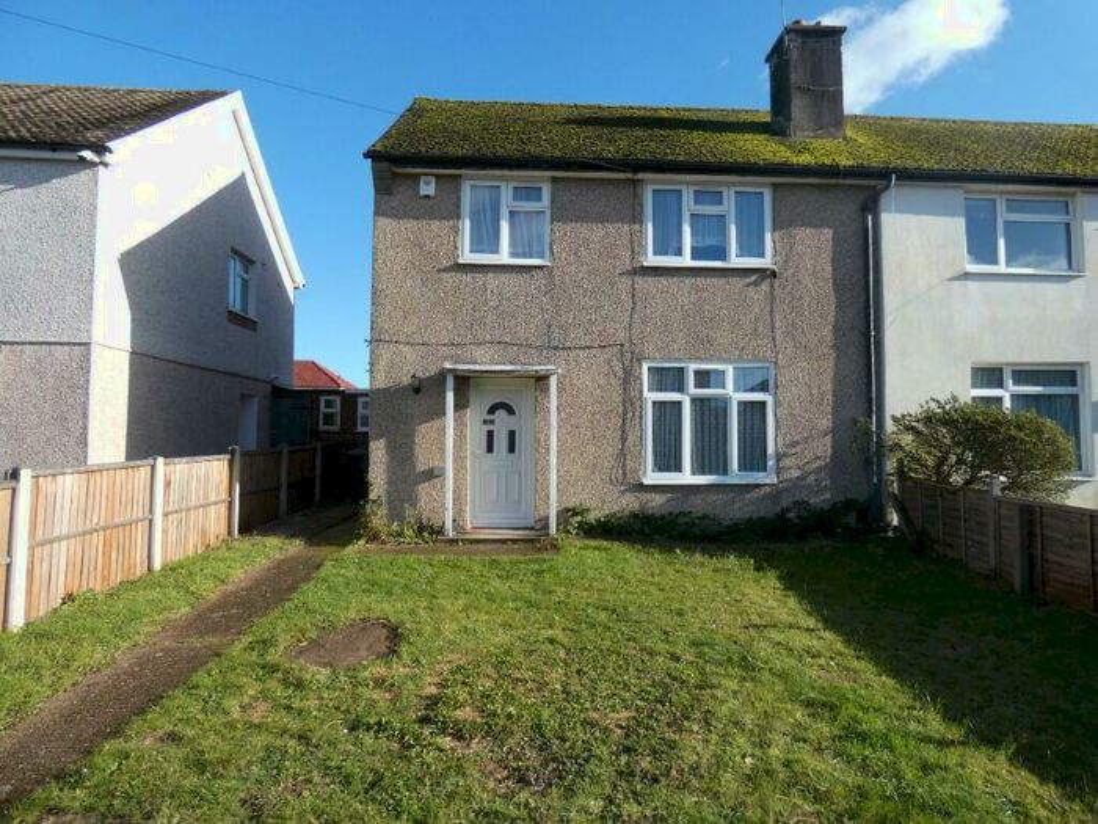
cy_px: 412
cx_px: 549
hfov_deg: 81.7
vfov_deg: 66.0
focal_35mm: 20
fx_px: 634
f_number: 2.8
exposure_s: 1/800
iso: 80
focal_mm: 3.6
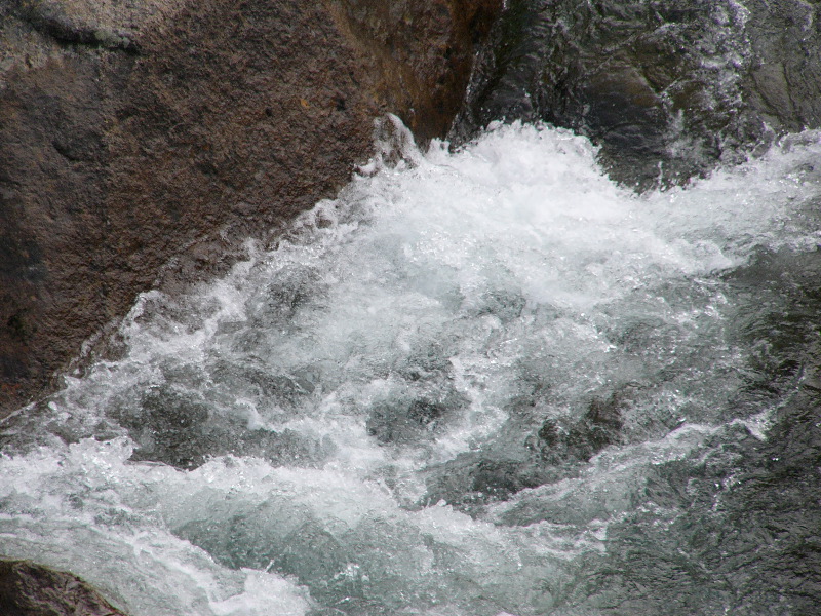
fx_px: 9013
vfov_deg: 3.9
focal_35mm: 380
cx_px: 410
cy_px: 308
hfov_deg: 5.2
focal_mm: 63.2
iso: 100
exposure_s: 1/1000
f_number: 2.8
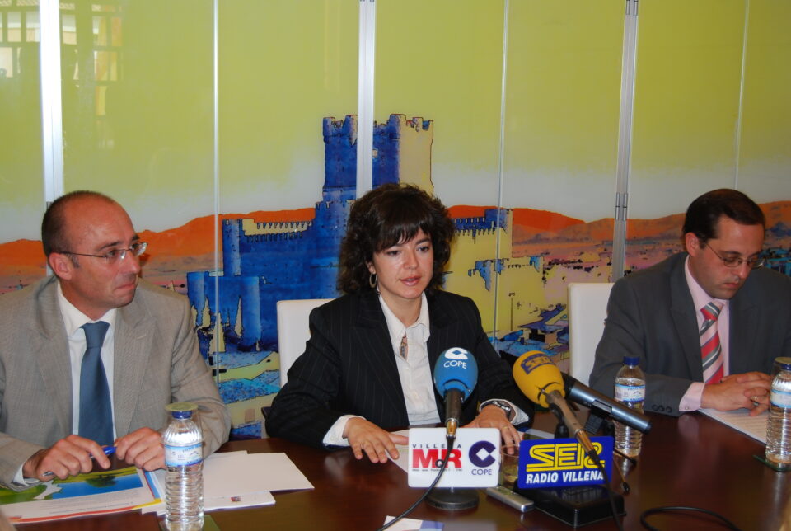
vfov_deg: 28.2
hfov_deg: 41.0
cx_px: 396
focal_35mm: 48
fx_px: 1057
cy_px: 266
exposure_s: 1/60
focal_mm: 32
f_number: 4.5
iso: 200
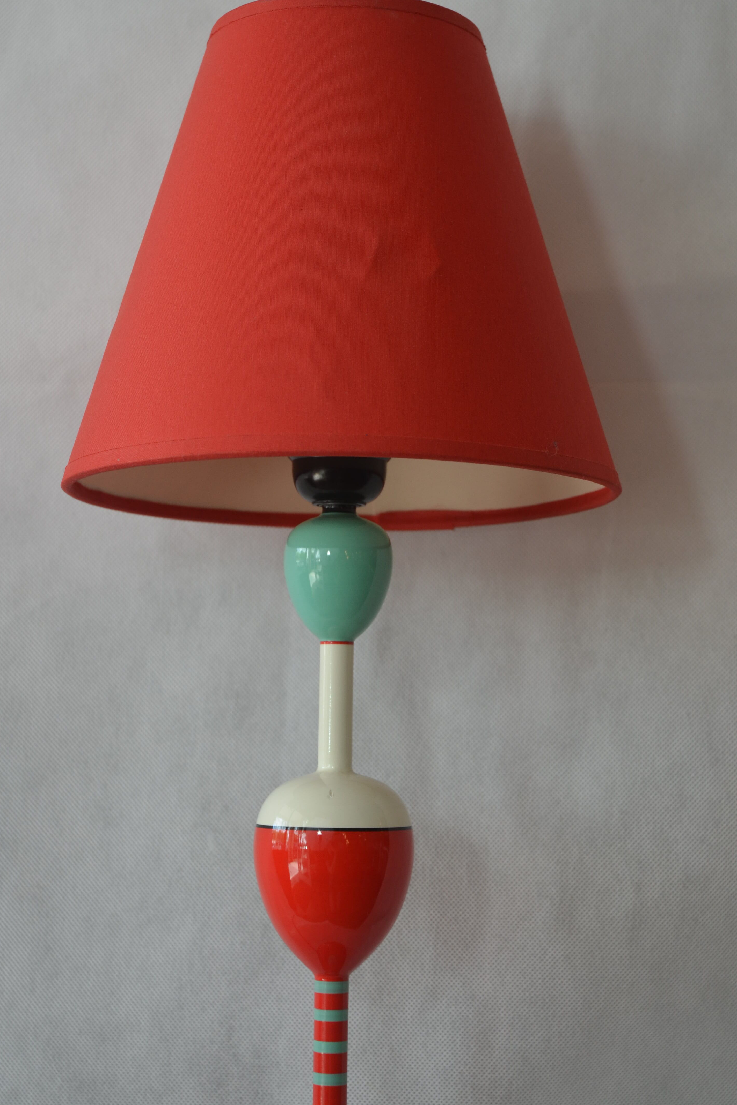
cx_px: 353
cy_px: 531
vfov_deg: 26.7
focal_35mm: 76
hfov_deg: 17.9
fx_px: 2334
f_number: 5.6
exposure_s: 1/125
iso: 360
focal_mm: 44
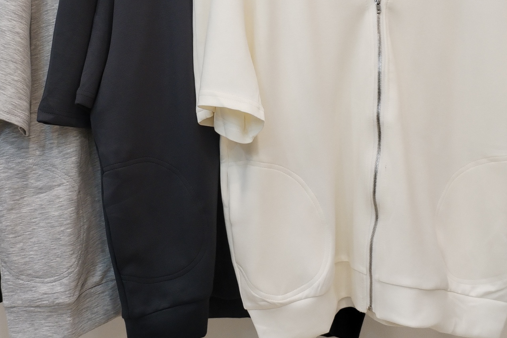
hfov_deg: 34.9
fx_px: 803
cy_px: 72
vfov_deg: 23.5
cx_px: 204
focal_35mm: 57
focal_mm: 4.75
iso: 366
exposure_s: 1/60
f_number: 1.8
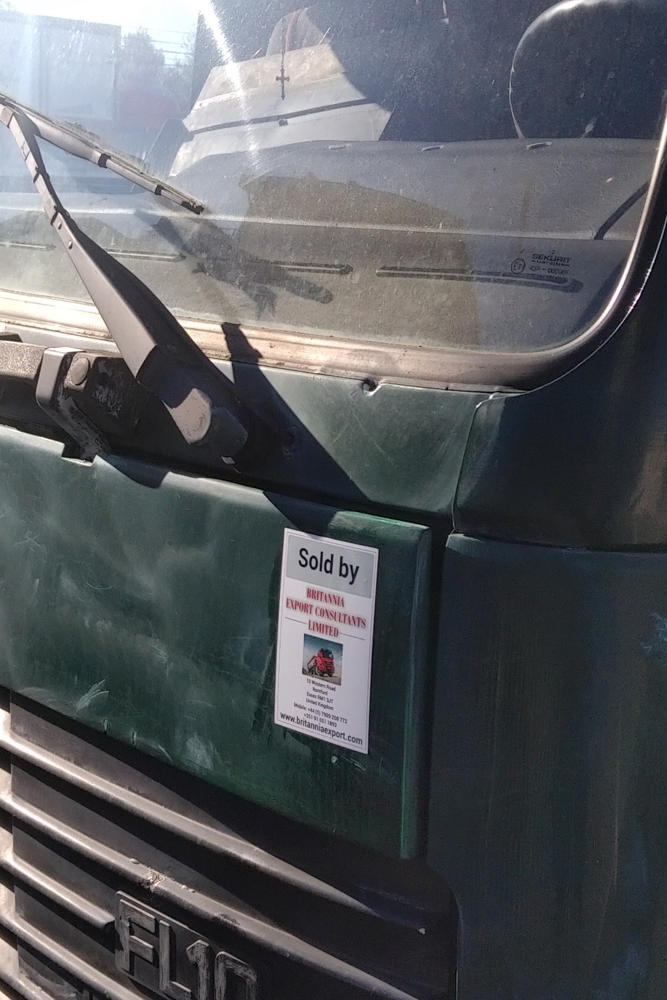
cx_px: 311
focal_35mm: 61
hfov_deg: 22.3
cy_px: 578
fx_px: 1695
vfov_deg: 32.8
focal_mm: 4.52
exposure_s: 1/1452
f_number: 2
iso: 100
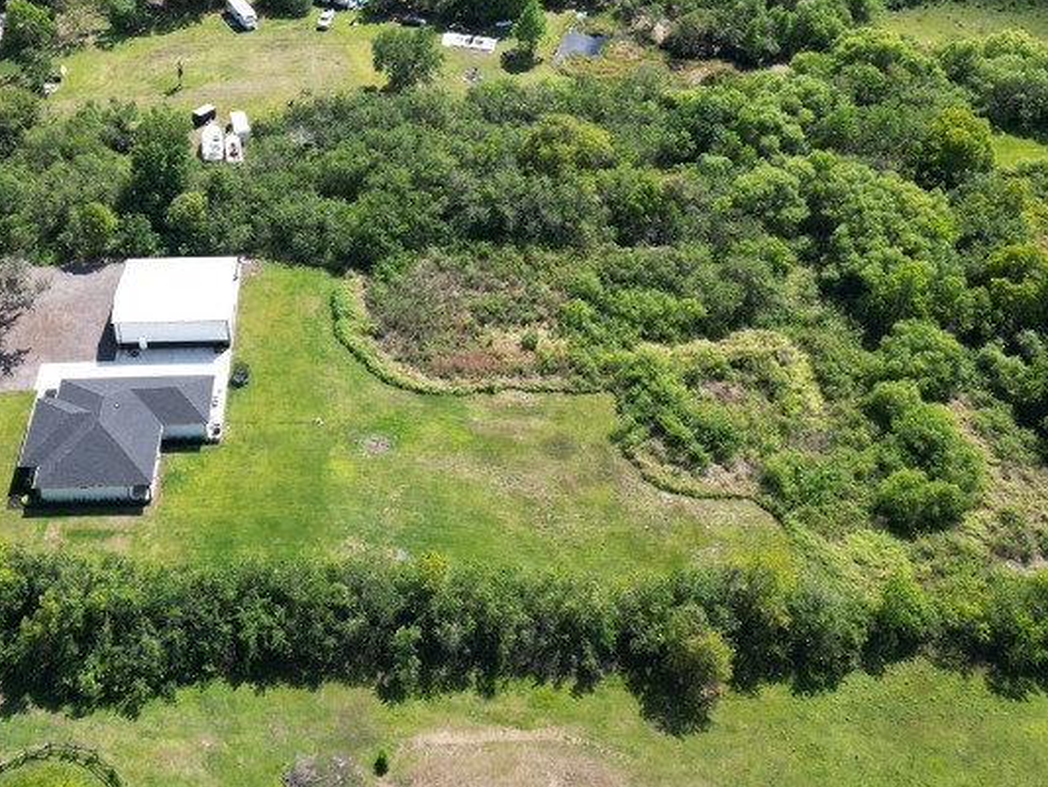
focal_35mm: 46
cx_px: 357
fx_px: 1393
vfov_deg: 31.0
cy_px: 192
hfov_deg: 40.8
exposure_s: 1/1500
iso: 110
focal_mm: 6.72
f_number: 1.7
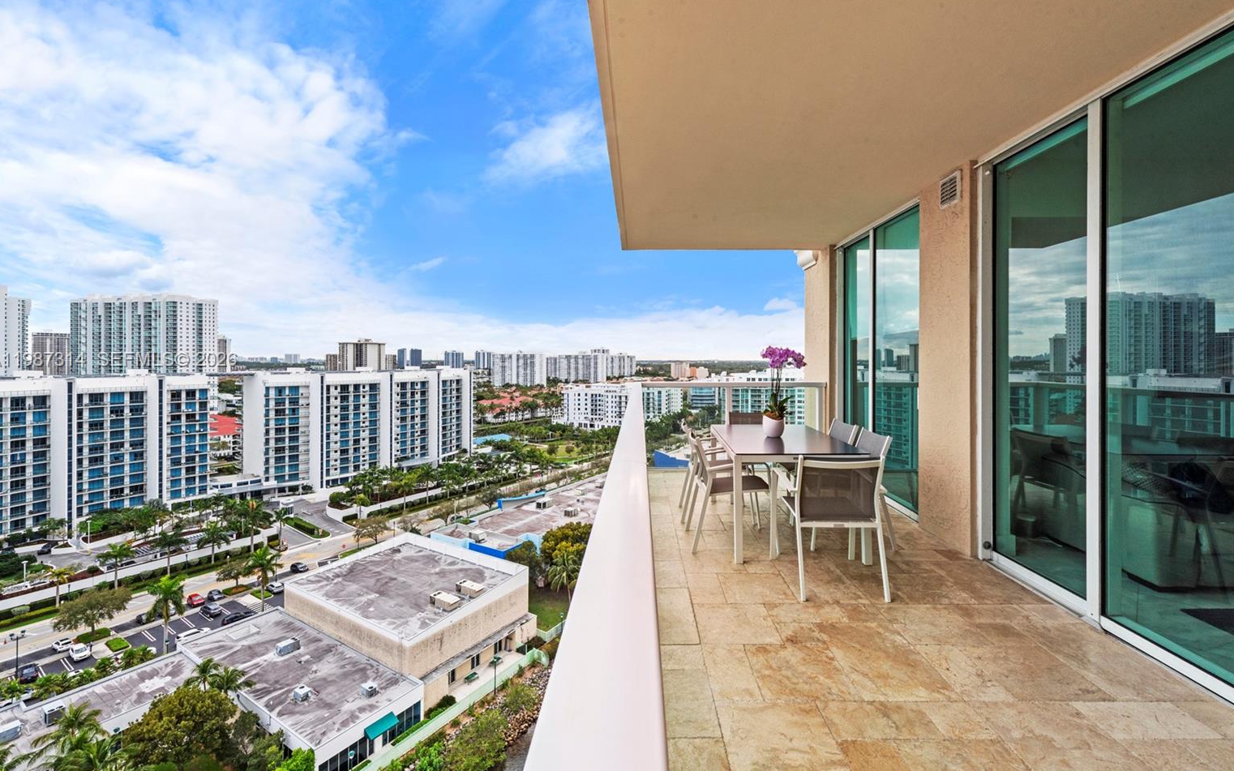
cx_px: 633
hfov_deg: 101.4
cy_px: 361
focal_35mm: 15
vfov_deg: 74.7
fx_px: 504
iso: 320
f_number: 16
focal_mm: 14
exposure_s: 1/100
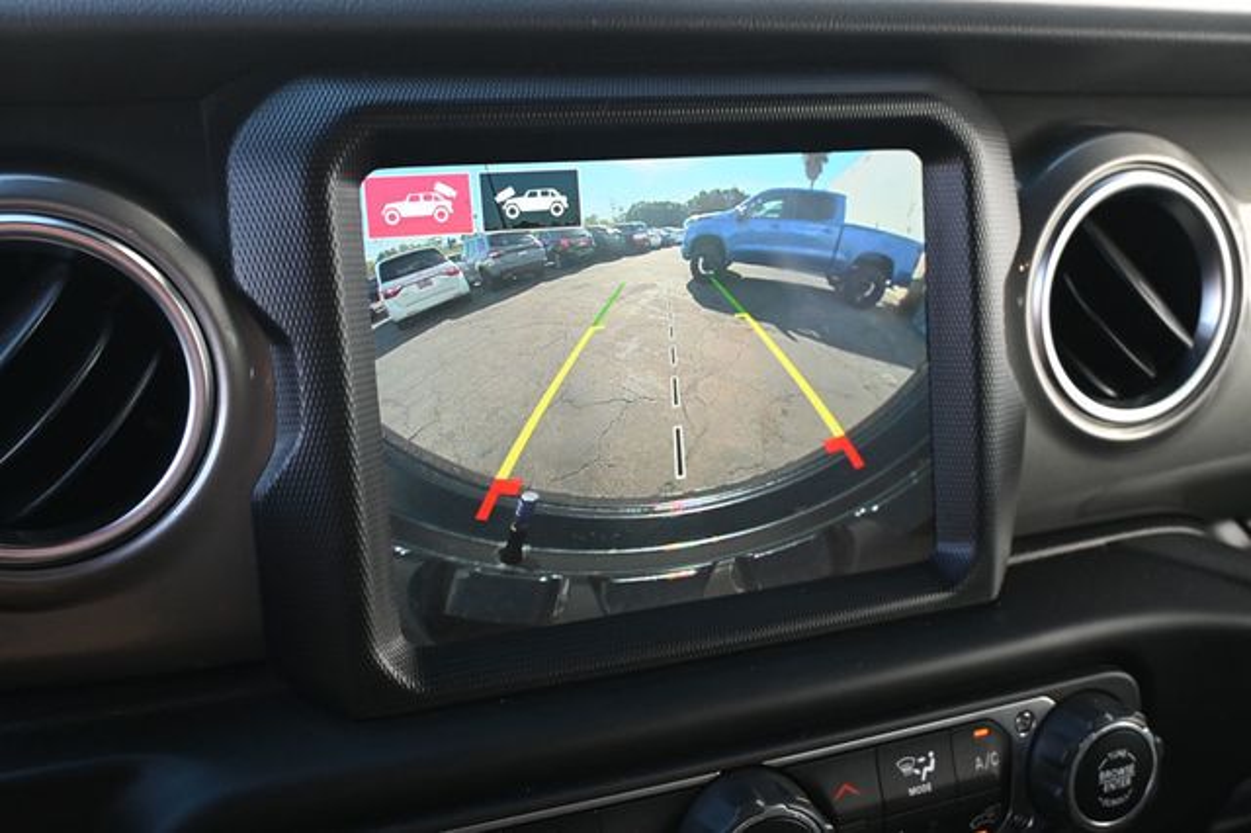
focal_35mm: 34
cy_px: 416
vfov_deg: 39.1
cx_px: 626
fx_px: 1172
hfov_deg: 56.2
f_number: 4
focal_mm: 22.5
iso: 720
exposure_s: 1/125
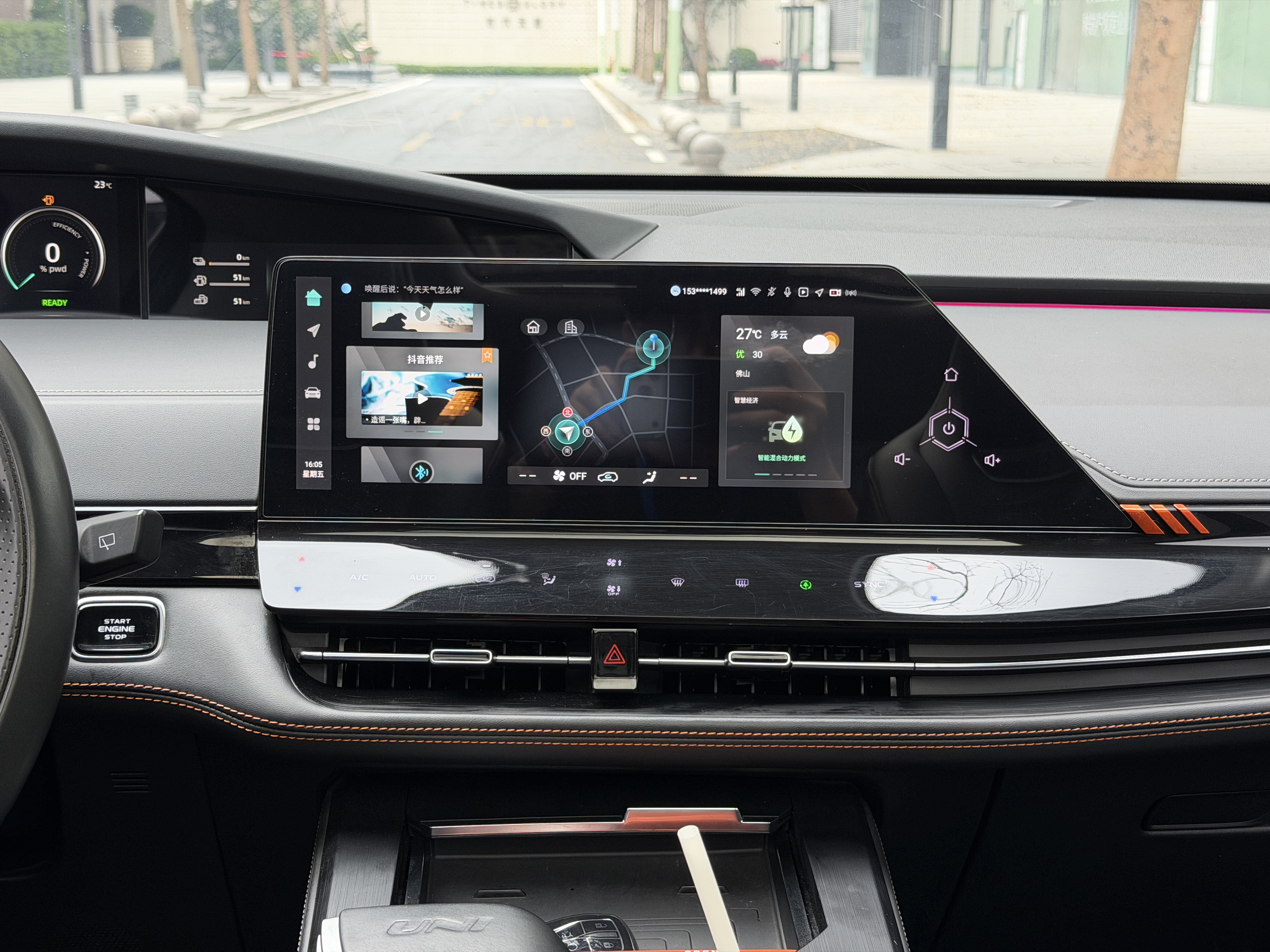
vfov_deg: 30.3
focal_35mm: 48
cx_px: 635
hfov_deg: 39.7
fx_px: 1761
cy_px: 476
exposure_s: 1/97
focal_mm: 6.76
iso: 100
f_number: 1.78
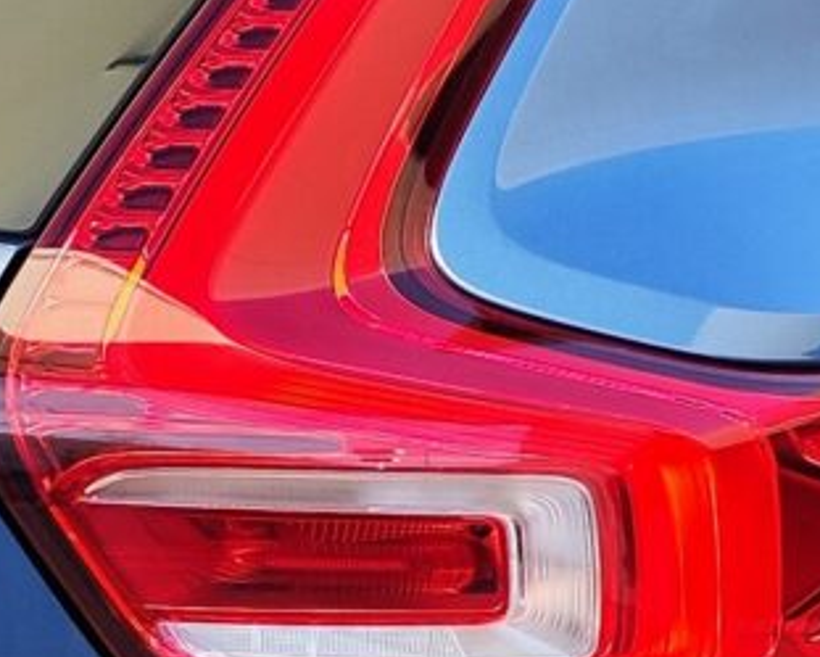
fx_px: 3156
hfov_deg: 14.3
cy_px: 617
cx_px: 1023
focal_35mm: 130
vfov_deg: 11.8
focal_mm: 7.01
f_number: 1.69
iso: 50
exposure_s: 1/238
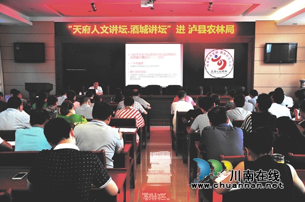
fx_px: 279
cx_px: 152
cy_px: 101
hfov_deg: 57.3
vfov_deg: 39.9
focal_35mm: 33
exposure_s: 1/50
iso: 200
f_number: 3.8
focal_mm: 22
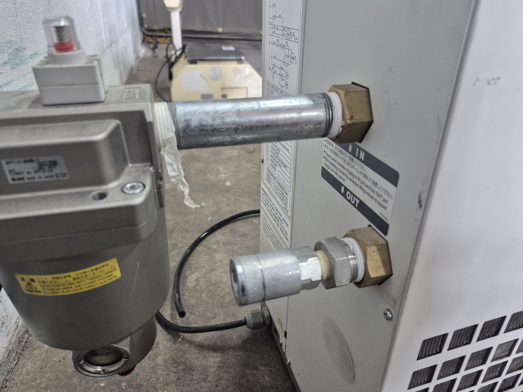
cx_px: 262
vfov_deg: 58.9
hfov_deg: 73.9
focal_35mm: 23
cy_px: 196
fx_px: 347
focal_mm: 5.4
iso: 320
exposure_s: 1/120
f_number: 1.8
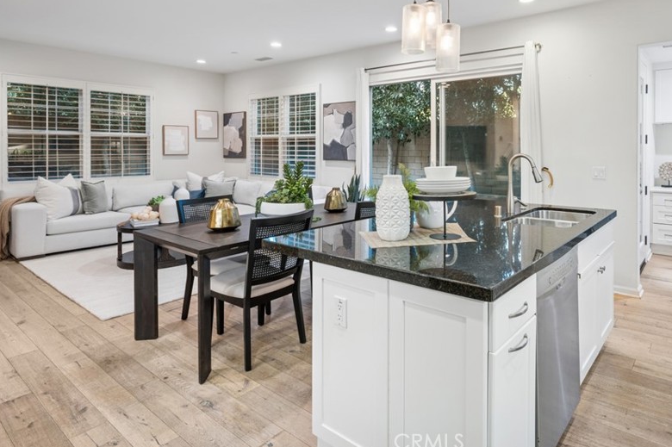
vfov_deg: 58.5
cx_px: 407
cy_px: 161
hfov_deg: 80.2
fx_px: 392
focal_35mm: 21
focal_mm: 16
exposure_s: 1/4
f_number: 9
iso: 400
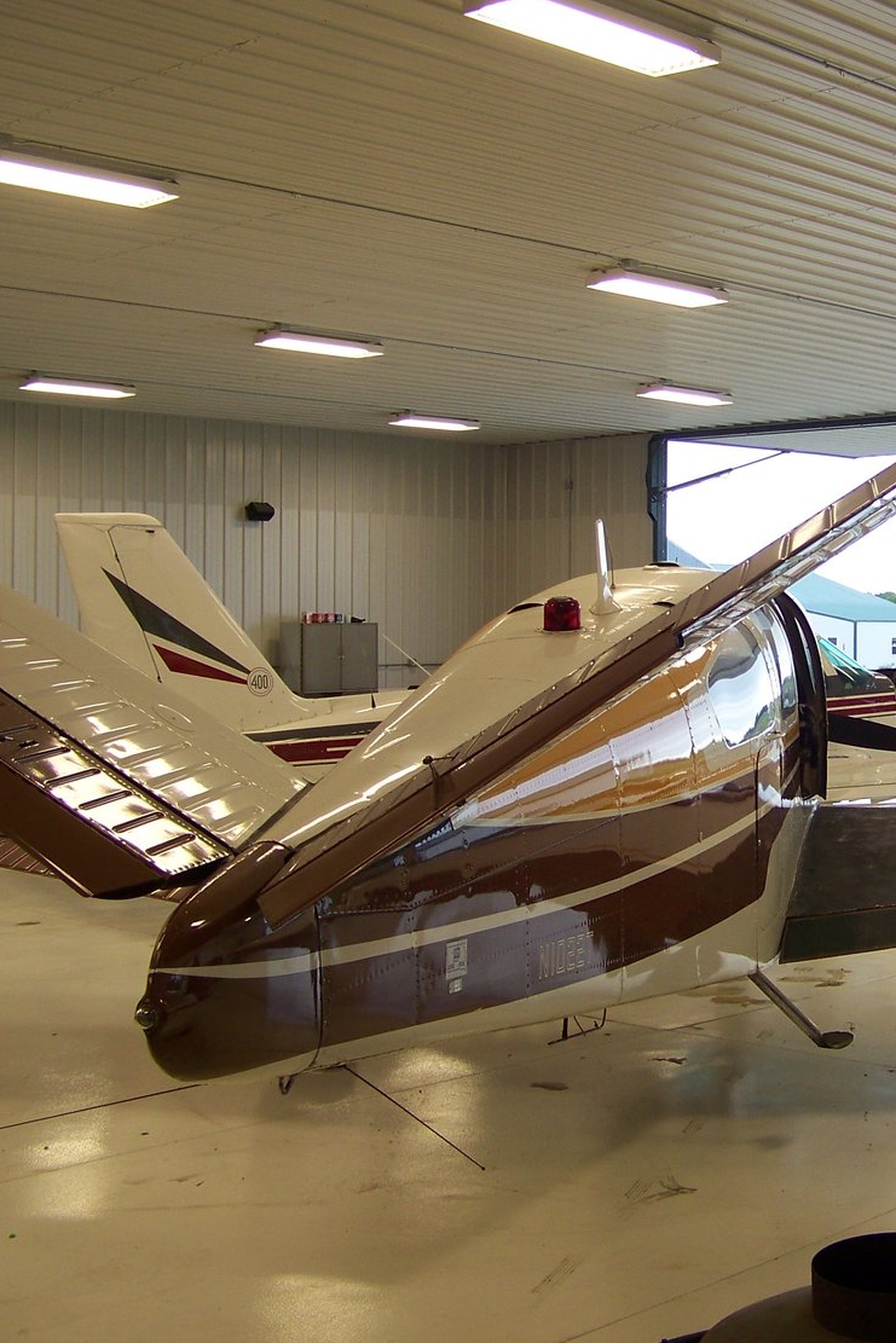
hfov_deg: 26.0
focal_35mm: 51
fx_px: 1903
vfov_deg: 38.9
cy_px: 664
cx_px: 733
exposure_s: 1/40
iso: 64
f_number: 2.8
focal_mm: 5.85
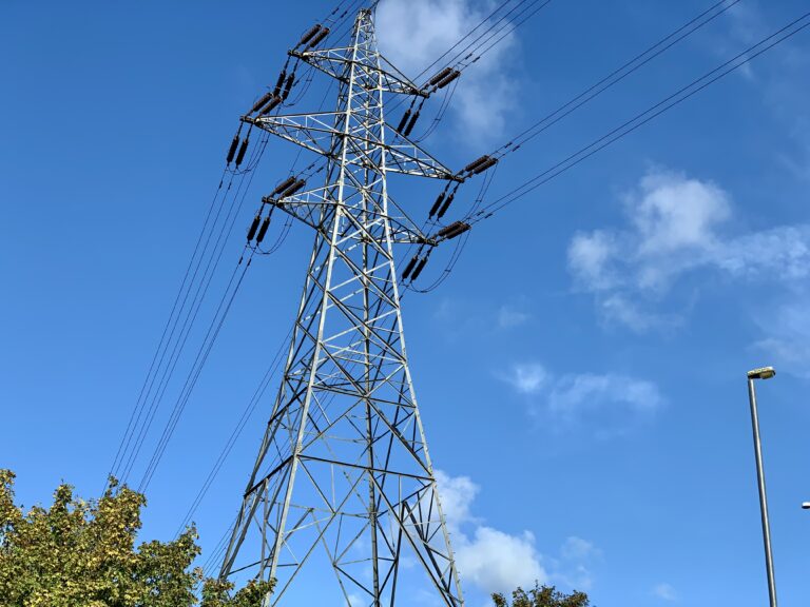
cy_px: 304
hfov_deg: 36.8
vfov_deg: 28.0
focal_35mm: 52
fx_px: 1217
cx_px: 405
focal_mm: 6
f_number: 2.4
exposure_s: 1/705
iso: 16
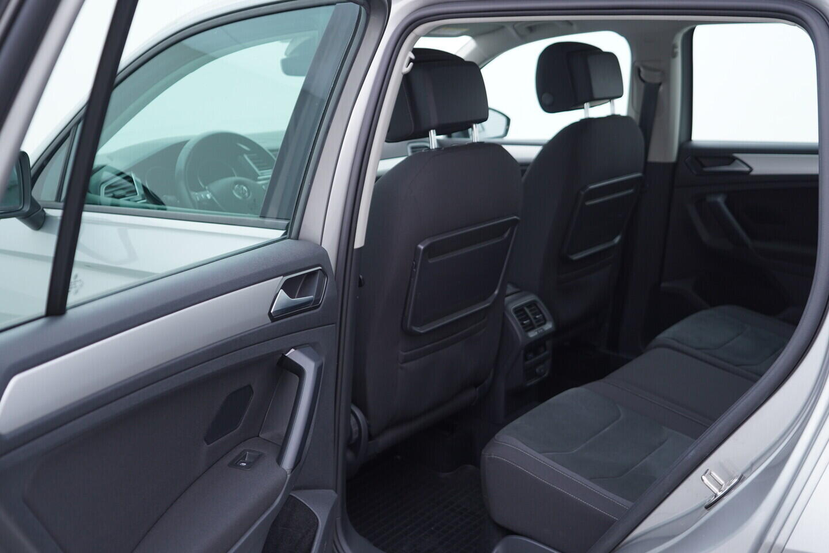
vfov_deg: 36.9
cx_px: 414
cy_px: 276
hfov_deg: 53.1
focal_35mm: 36
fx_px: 829
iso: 125
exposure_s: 1/40
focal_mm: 24
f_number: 2.8
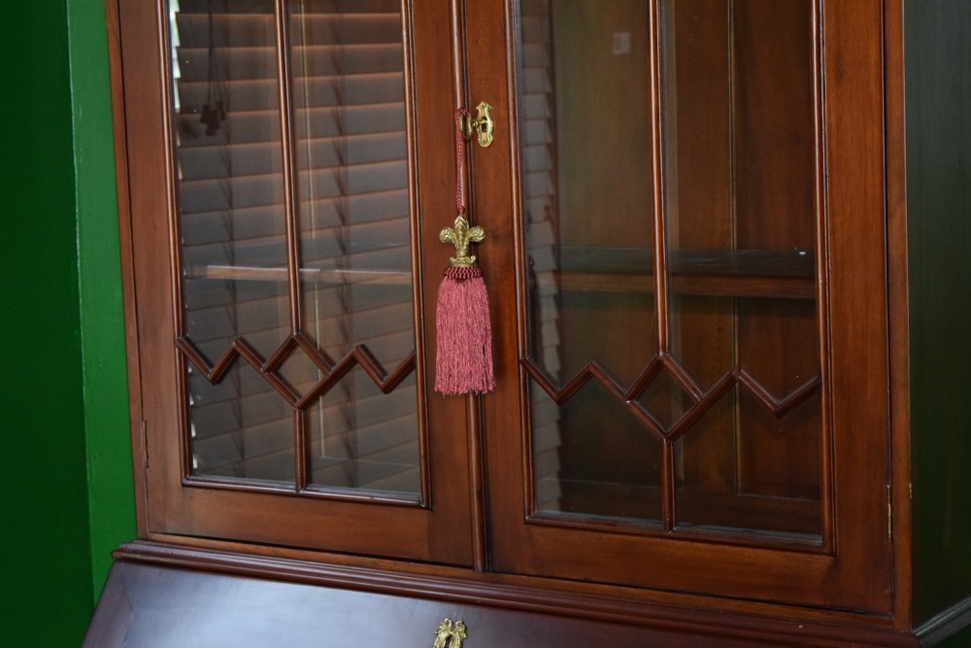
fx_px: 2225
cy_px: 324
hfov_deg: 24.6
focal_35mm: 82
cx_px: 486
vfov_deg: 16.6
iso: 3200
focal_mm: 55
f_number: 5.6
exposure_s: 1/60
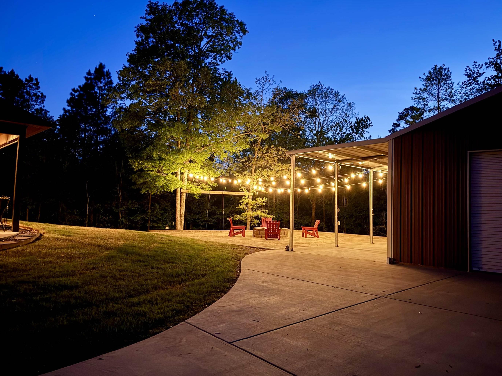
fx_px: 392
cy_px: 181
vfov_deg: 51.3
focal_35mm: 27
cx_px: 267
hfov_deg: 65.3
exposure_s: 1/5
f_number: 1.78
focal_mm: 6.76
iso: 1600
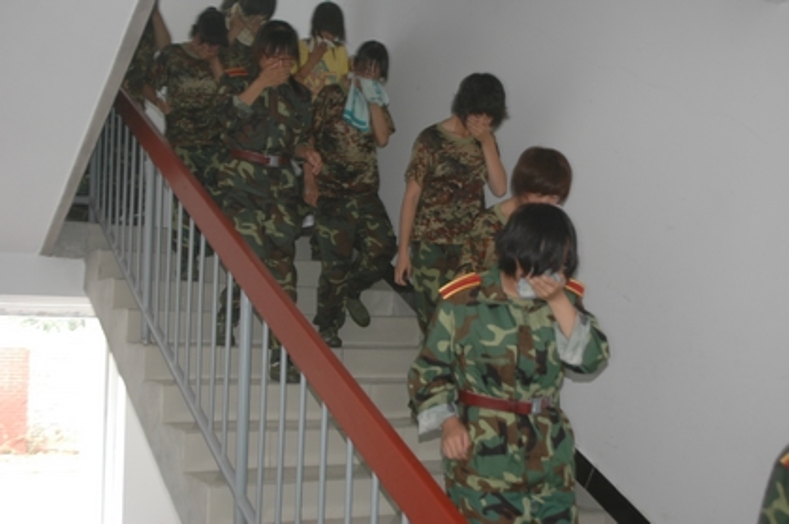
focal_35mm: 42
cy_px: 262
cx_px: 394
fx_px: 919
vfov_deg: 31.8
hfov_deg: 46.4
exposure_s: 1/60
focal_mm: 28
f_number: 3.5
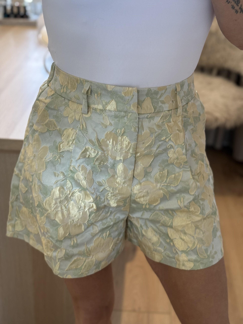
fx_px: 449
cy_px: 162
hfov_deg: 30.3
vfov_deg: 39.7
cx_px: 122
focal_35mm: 48
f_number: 1.78
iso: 100
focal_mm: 6.76
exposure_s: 1/50
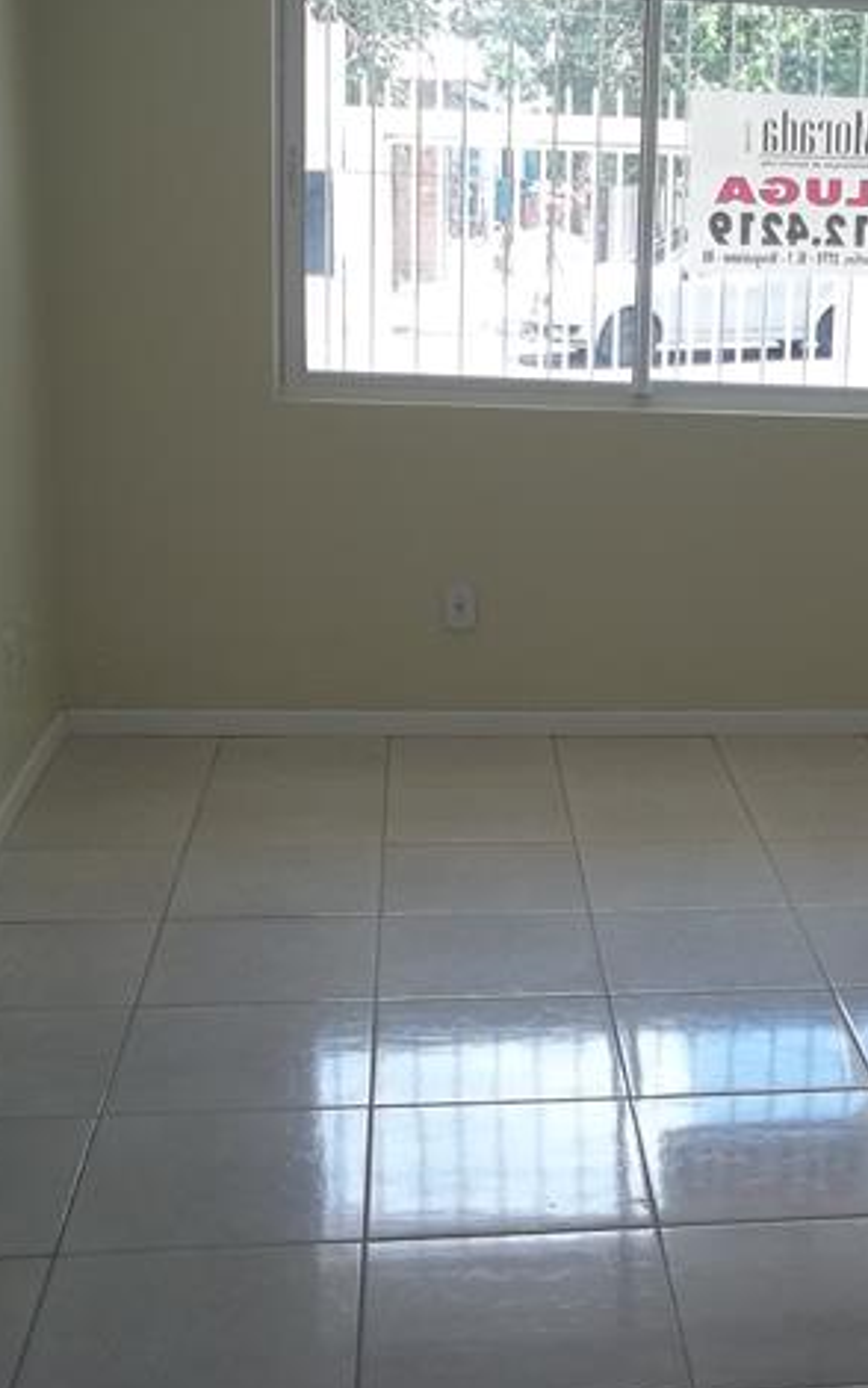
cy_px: 694
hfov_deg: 24.2
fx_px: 1967
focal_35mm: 52
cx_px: 782
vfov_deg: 38.9
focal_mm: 6.5
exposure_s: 1/100
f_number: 3.1
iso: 64
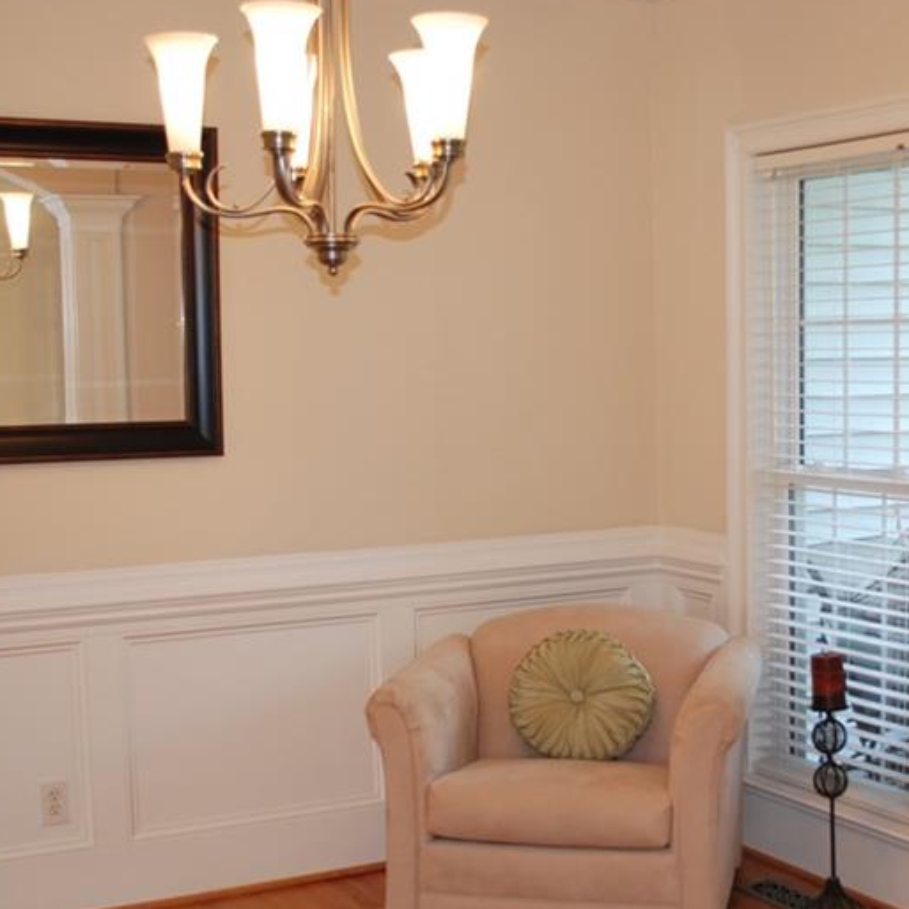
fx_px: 1664
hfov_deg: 30.5
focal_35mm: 56
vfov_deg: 30.5
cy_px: 526
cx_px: 548
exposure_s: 1/20
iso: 200
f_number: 4
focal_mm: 22
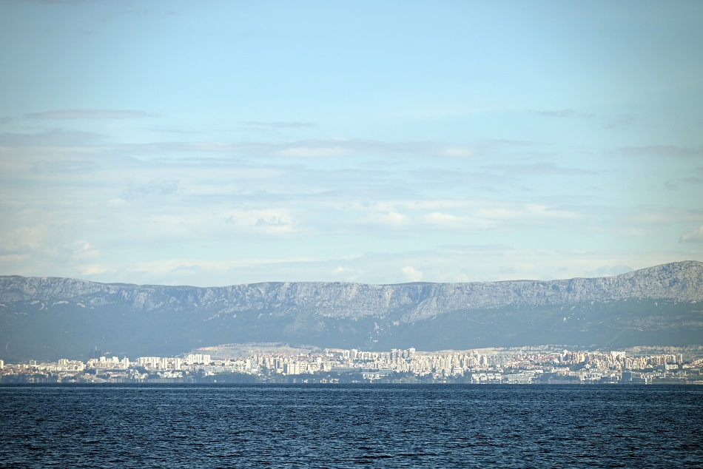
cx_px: 352
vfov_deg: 8.3
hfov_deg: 12.4
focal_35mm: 165
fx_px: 3223
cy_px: 234
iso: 100
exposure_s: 1/1250
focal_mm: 165
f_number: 6.3
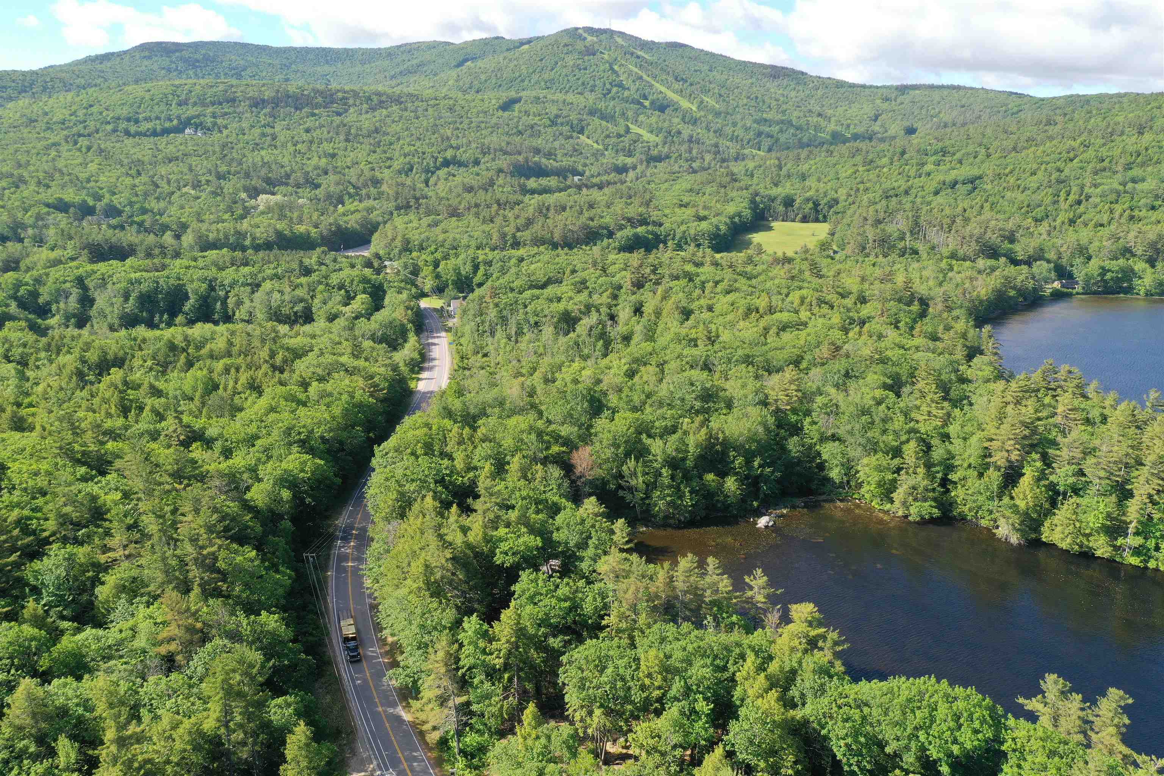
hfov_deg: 65.5
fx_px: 905
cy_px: 388
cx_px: 582
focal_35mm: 28
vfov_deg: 46.4
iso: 100
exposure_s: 1/240
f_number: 5
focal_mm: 10.26
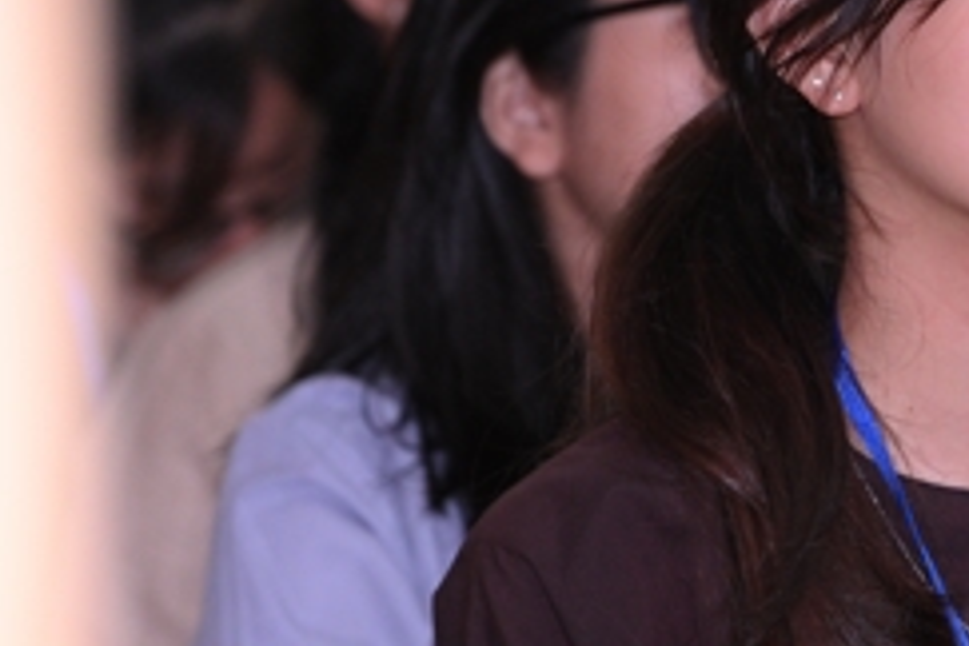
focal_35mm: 321
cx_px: 1085
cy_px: 309
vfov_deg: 4.3
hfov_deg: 6.4
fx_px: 8640
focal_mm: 120
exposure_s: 1/160
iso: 2500
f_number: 4
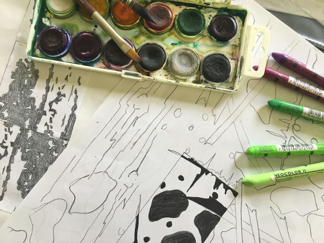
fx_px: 271
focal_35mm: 29
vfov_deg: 48.2
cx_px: 162
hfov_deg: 61.7
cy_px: 122
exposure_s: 1/33
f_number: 2.2
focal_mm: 4.15
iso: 40
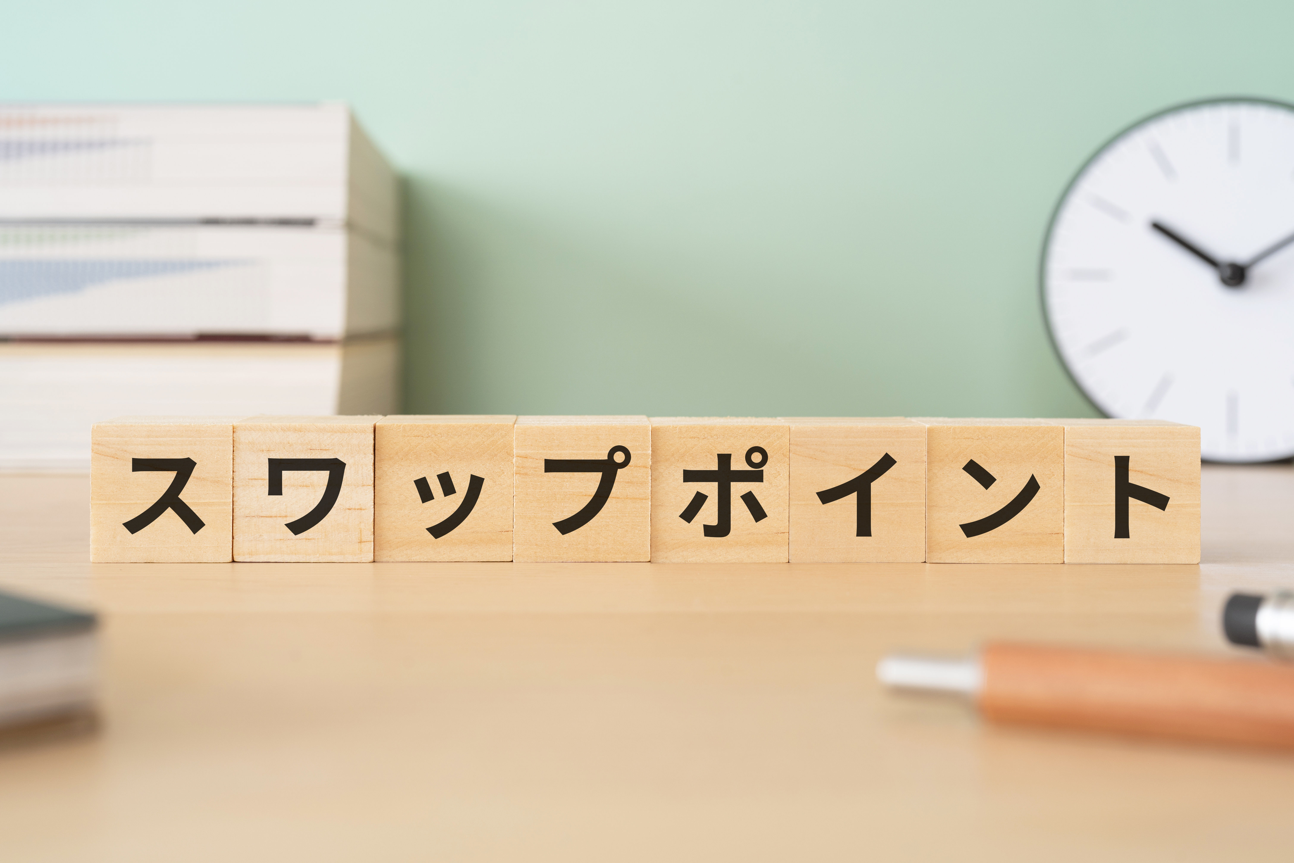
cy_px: 432
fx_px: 1797
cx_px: 647
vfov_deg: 27.0
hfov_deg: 39.6
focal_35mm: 50
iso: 100
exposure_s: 1/10
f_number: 8
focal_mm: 50
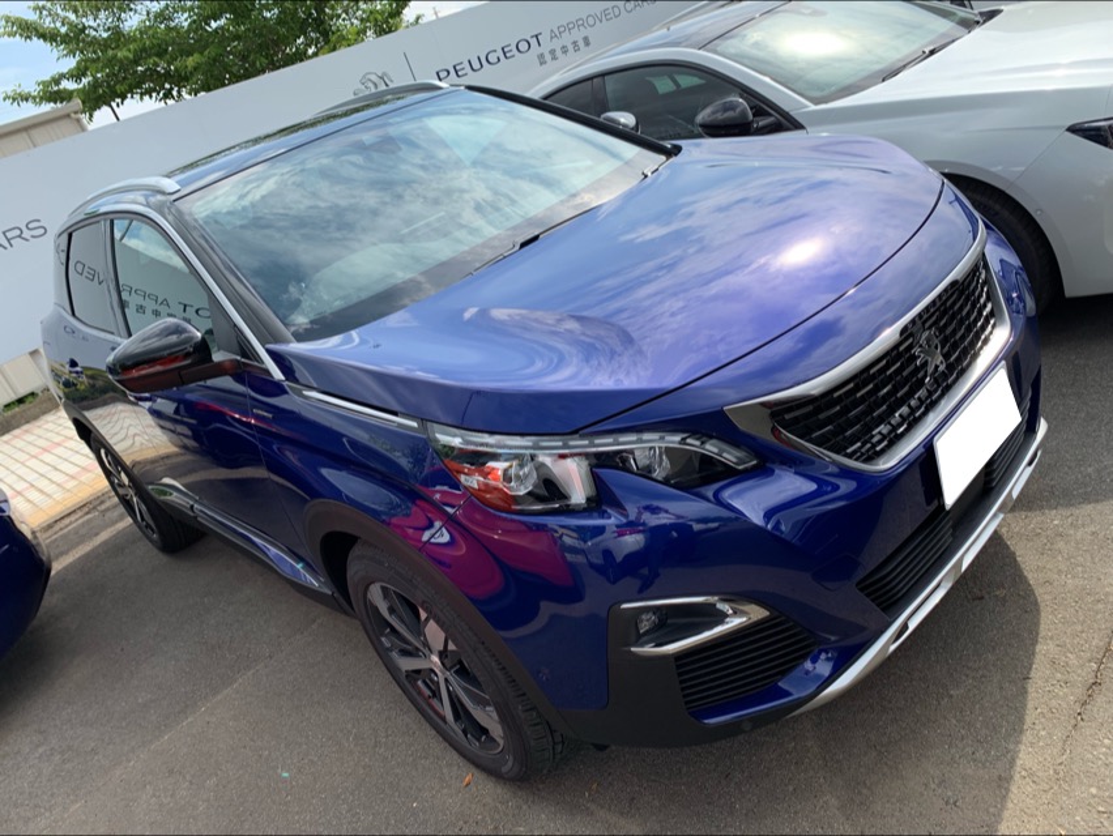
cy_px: 418
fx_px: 836
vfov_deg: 53.1
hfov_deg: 67.3
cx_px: 556
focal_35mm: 26
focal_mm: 4.25
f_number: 1.8
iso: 25
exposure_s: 1/911
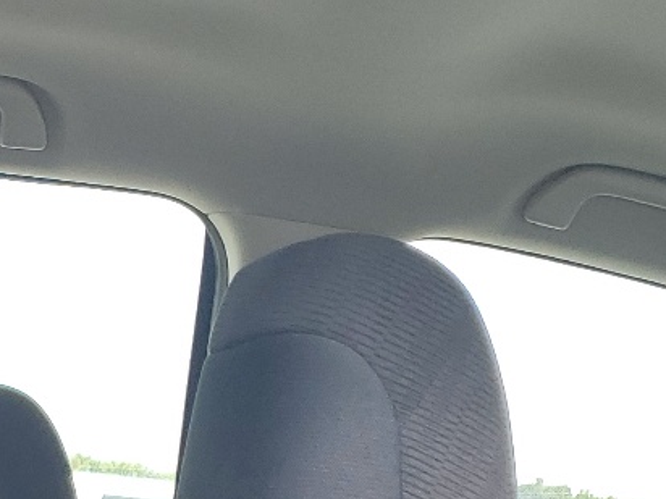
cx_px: -157
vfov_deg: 12.9
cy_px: 964
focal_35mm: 101
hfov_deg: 18.3
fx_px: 1943
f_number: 1.5
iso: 50
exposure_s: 1/500
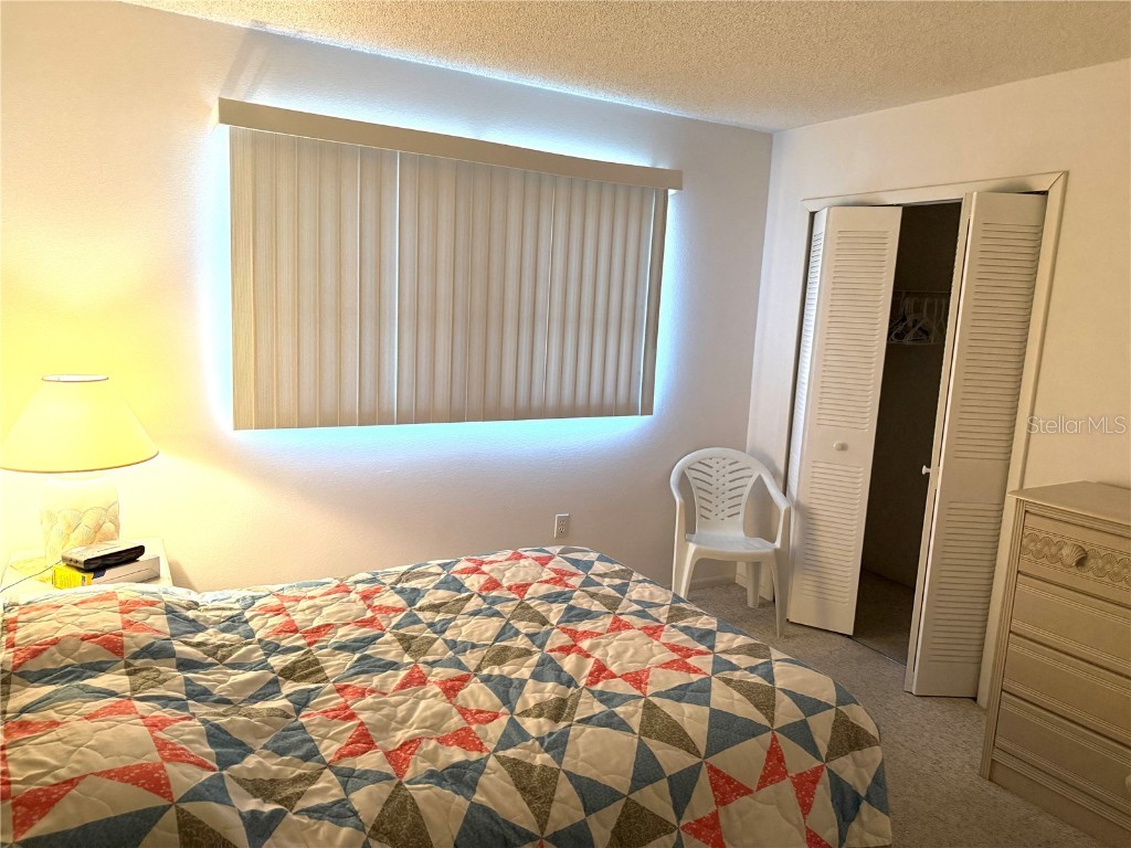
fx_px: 784
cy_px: 424
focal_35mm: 24
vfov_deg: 56.8
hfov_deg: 71.6
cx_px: 566
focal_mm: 6.76
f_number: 1.78
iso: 320
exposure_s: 1/120
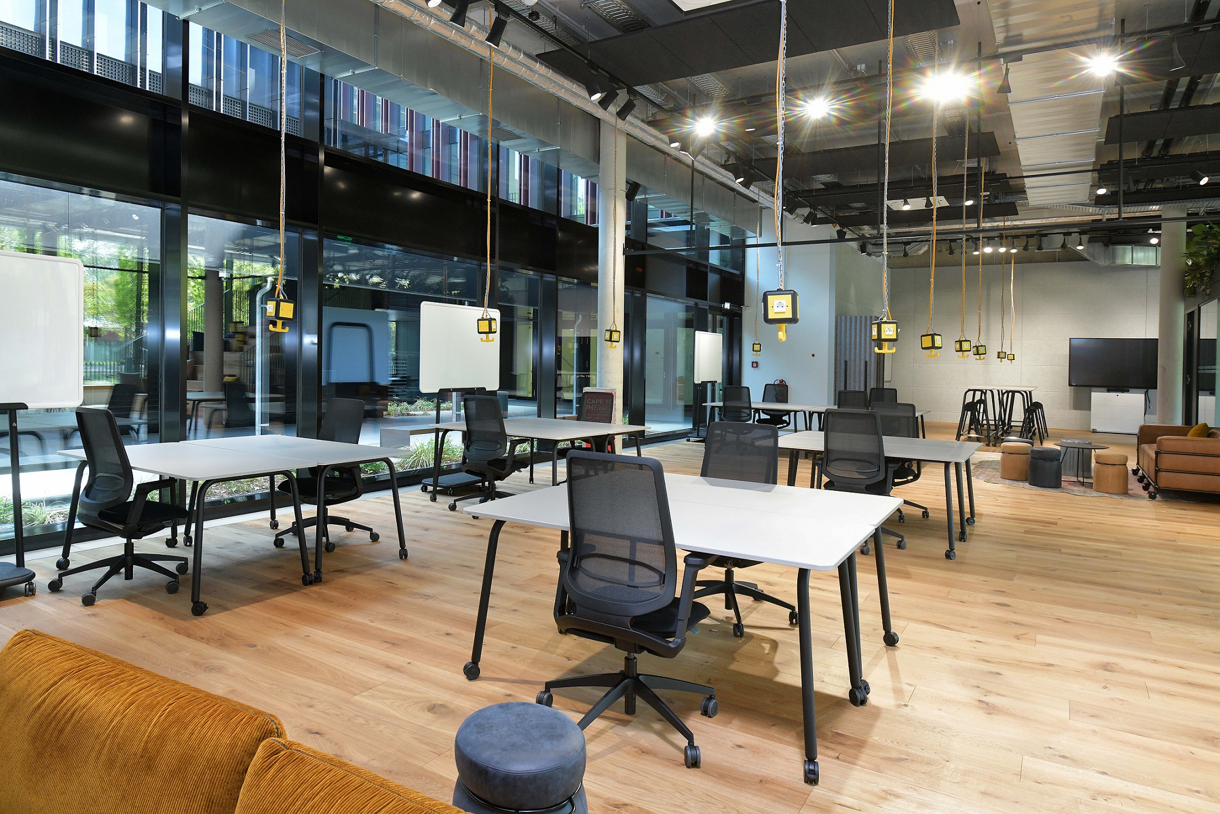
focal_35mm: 22
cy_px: 407
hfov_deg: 78.6
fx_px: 746
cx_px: 610
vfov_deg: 57.2
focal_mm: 22
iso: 2000
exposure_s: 1/80
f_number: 10
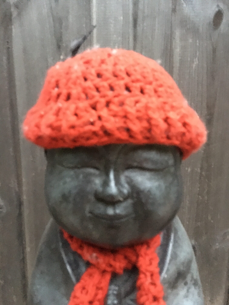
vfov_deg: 61.7
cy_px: 152
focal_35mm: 29
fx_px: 256
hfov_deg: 48.2
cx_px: 114
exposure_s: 1/17
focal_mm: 4.15
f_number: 2.2
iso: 1250
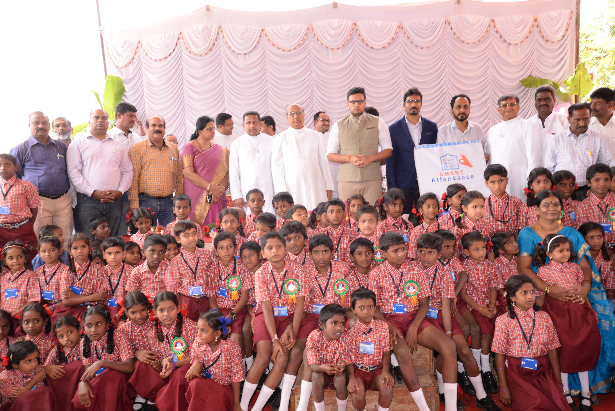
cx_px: 308
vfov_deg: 38.9
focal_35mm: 34
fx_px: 581
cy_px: 206
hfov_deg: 55.8
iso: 1000
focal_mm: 34
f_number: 8
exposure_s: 1/100
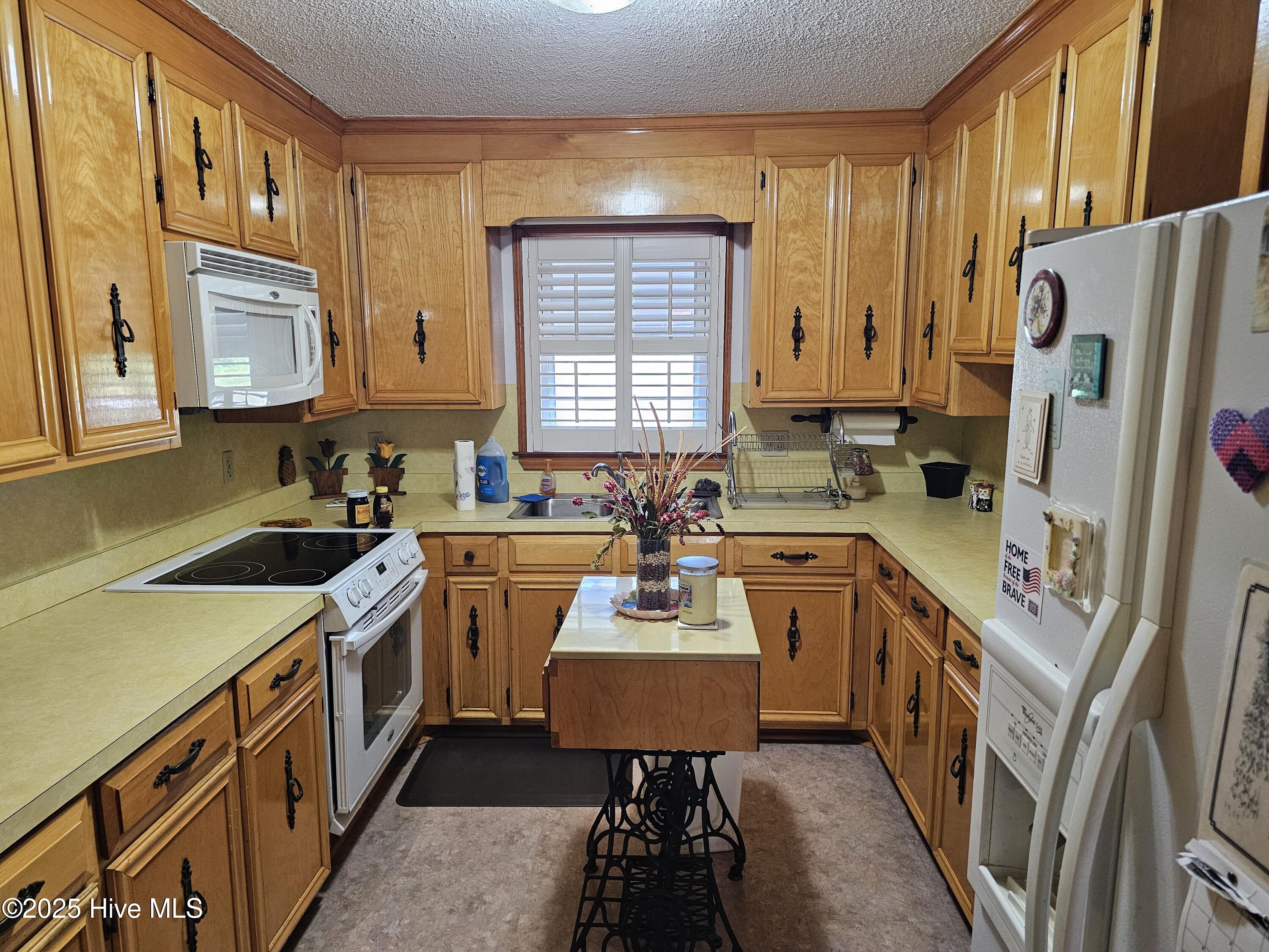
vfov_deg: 58.9
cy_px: 476
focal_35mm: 23
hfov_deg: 73.9
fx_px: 843
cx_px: 634
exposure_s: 1/120
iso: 800
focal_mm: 6.3
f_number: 1.7
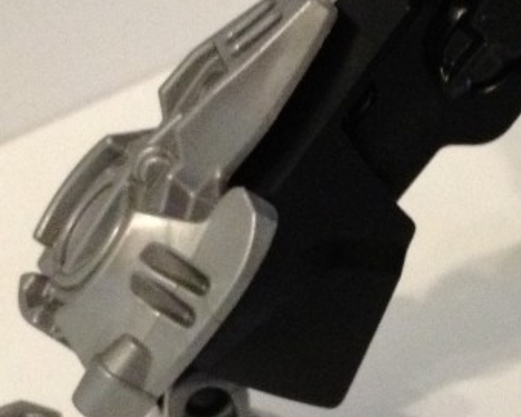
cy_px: 399
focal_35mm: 145
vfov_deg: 10.6
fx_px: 2235
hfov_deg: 13.2
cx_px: 464
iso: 320
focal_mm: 4.28
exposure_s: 1/20
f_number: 2.4
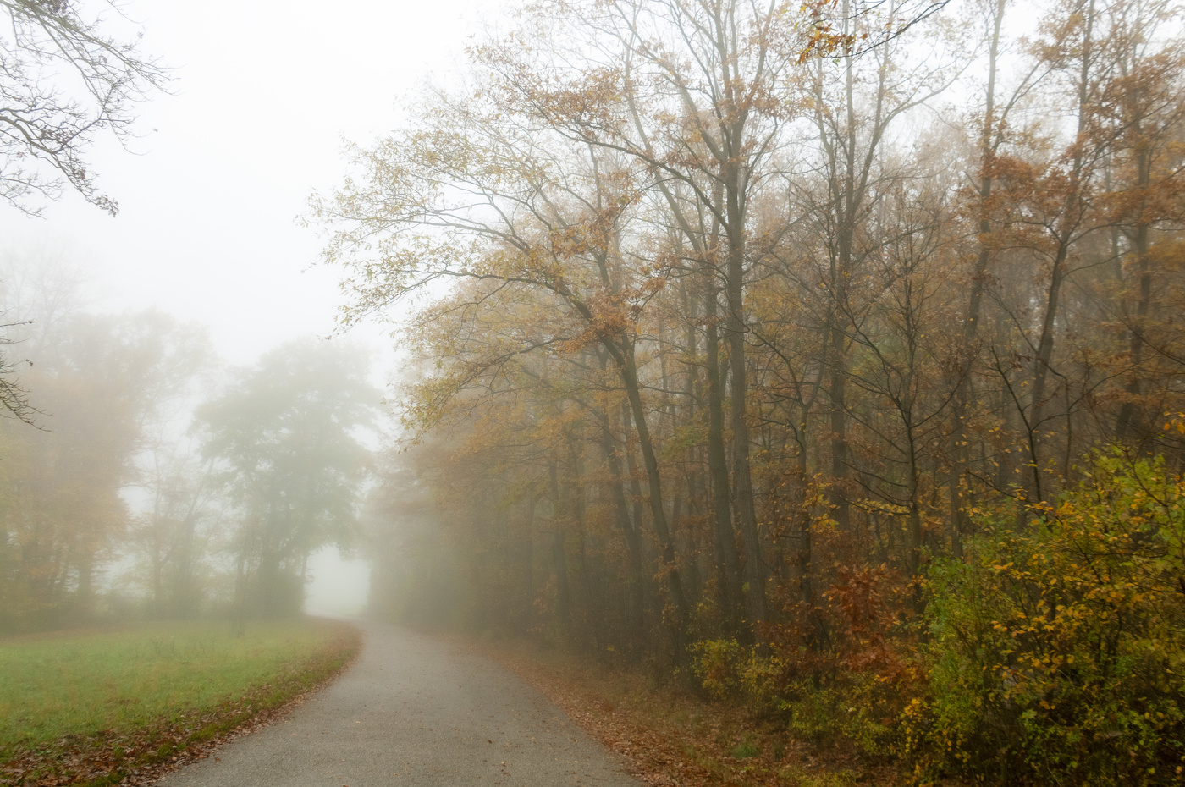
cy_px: 394
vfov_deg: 39.9
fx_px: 1085
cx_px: 592
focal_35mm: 33
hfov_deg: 57.3
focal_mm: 22
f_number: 5.6
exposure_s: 1/200
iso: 400
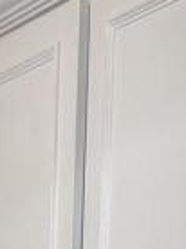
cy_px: 489
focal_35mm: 136
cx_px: 79
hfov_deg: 10.9
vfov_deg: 12.8
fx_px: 977
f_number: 1.5
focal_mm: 5.7
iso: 50
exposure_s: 1/120
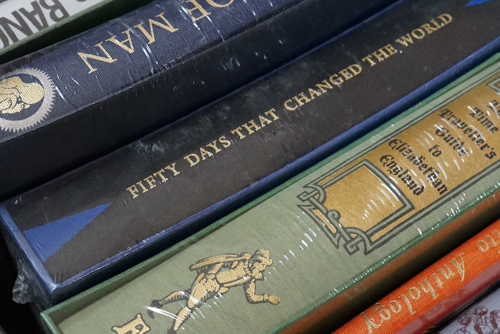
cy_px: 181
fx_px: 847
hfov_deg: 32.8
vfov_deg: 22.3
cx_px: 196
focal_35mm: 61
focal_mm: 28
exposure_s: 1/80
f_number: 8
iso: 4000
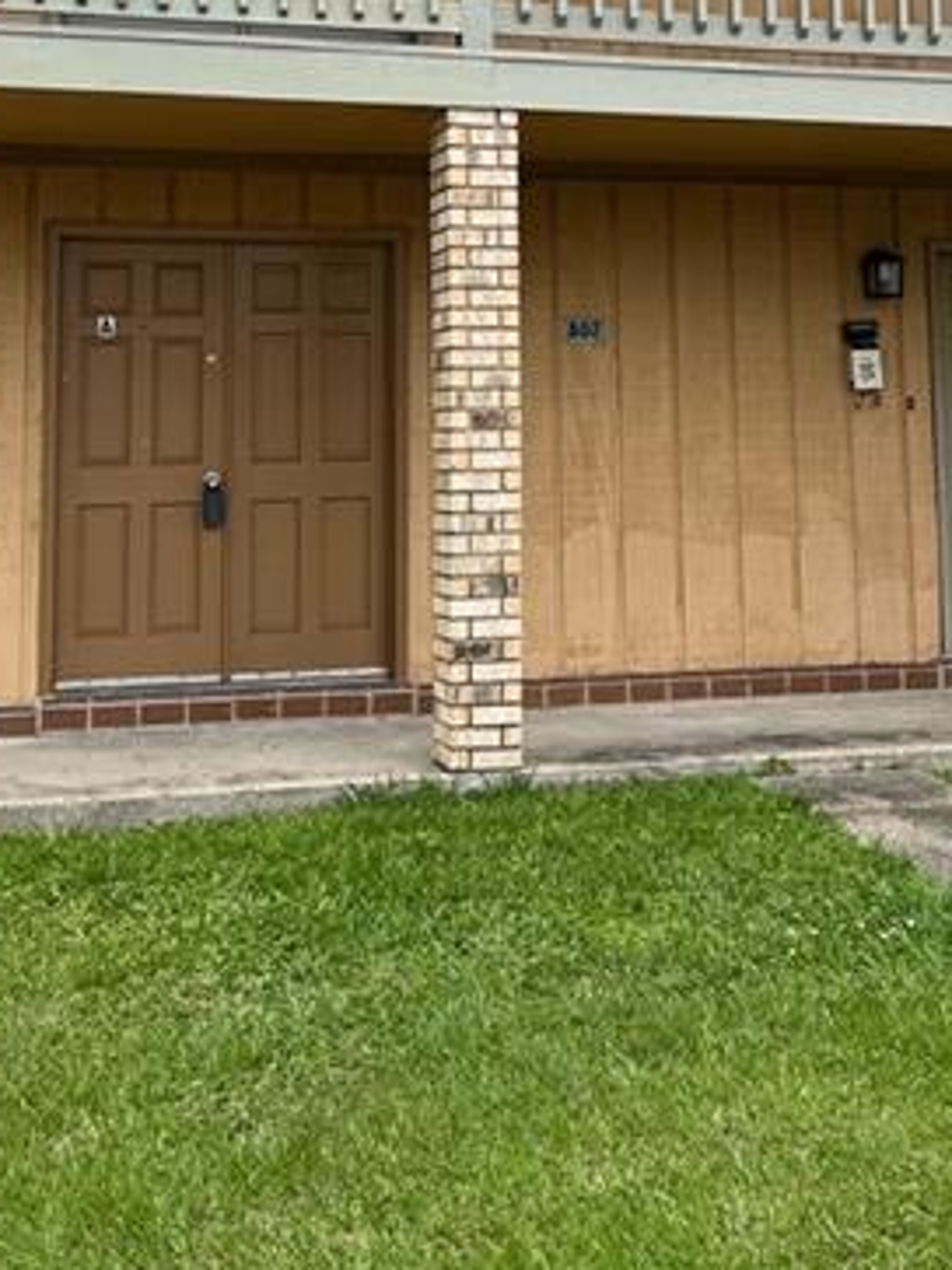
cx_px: 567
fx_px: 2018
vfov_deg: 33.5
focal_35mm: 55
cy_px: 185
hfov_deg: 26.5
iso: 50
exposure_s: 1/2994
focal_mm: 5.7
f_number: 1.5
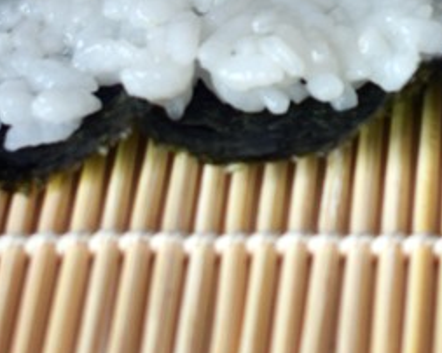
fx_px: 2980
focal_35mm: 228
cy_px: -146
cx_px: 524
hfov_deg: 8.4
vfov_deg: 6.7
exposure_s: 1/80
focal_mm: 40
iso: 400
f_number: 5
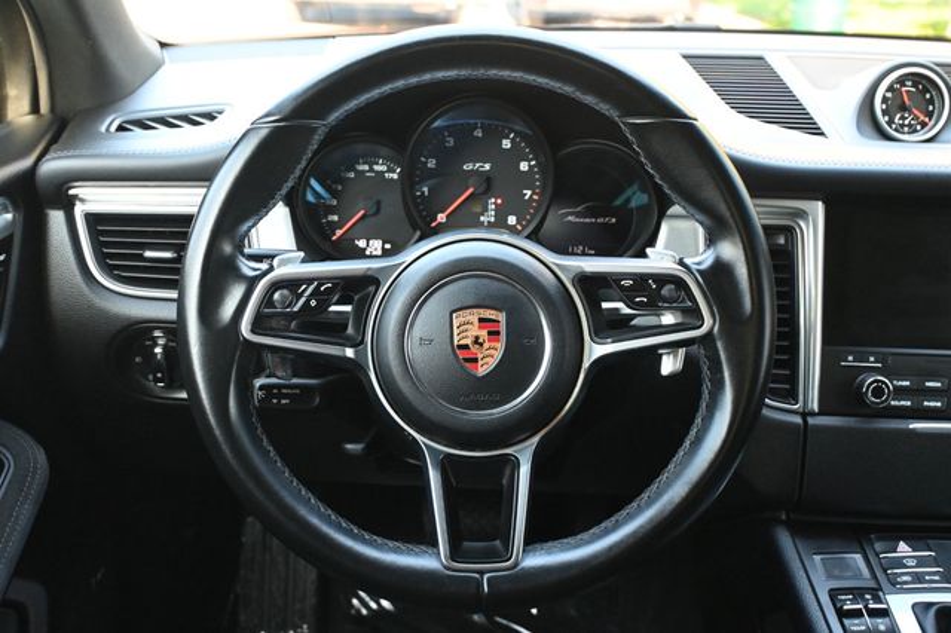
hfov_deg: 48.7
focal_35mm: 40
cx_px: 476
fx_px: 1049
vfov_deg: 33.6
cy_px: 316
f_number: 4.5
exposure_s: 1/125
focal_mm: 26.5
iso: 2800
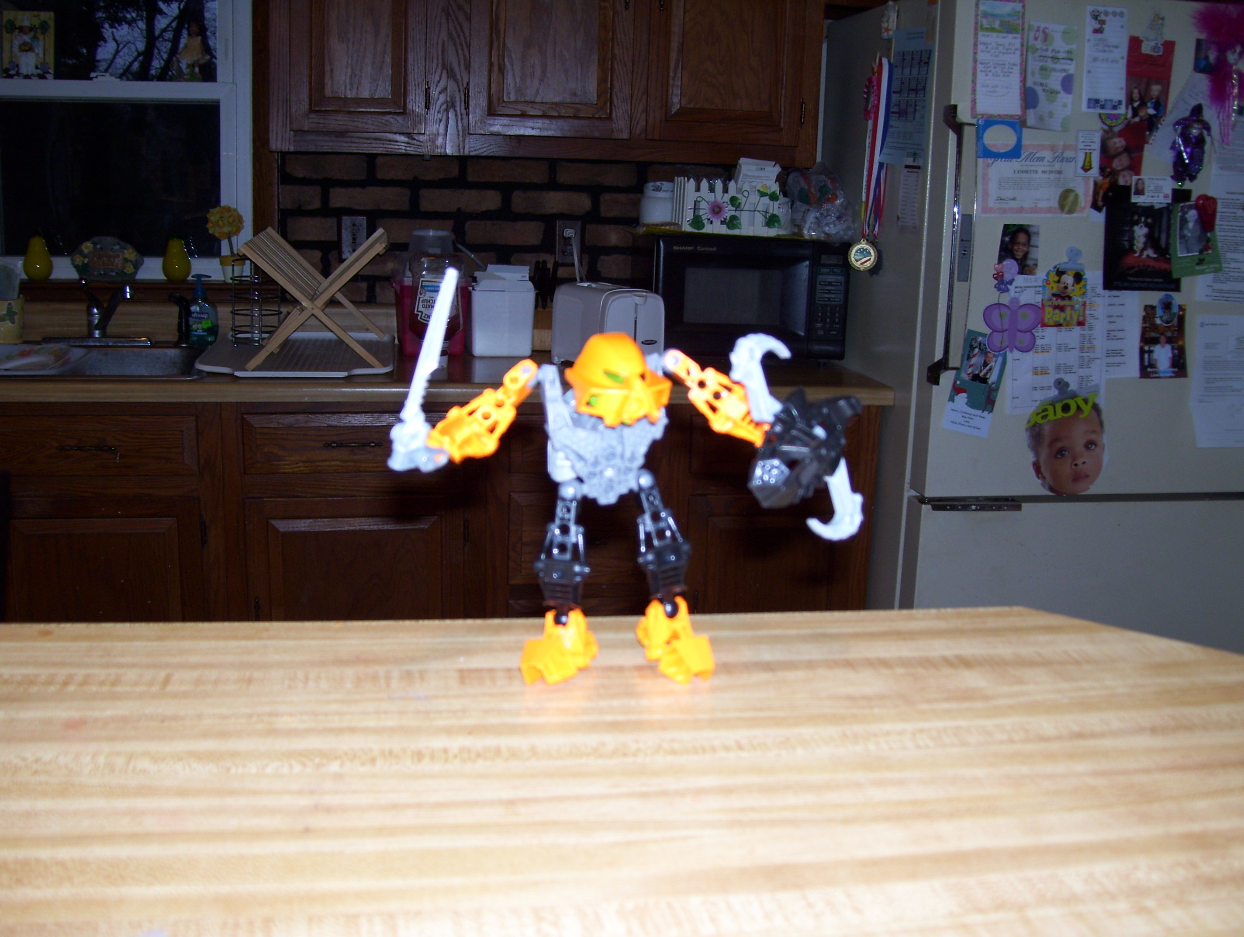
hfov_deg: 51.3
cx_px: 622
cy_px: 468
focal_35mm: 36
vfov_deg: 39.7
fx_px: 1295
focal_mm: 6
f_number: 2.7
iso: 80
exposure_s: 1/60
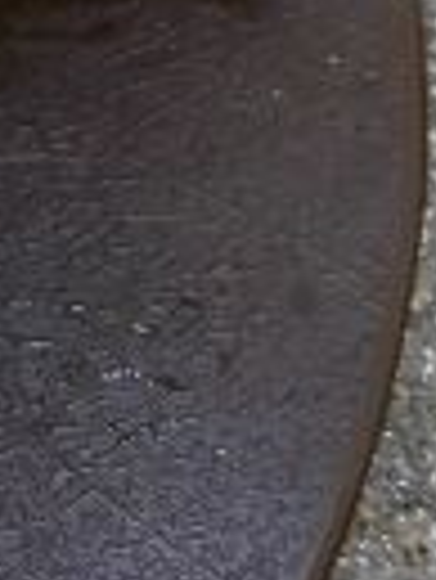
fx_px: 2548
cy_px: -135
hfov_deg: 9.0
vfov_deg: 12.6
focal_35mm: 152
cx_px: -551
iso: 40
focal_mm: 3.99
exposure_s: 1/20
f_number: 1.8
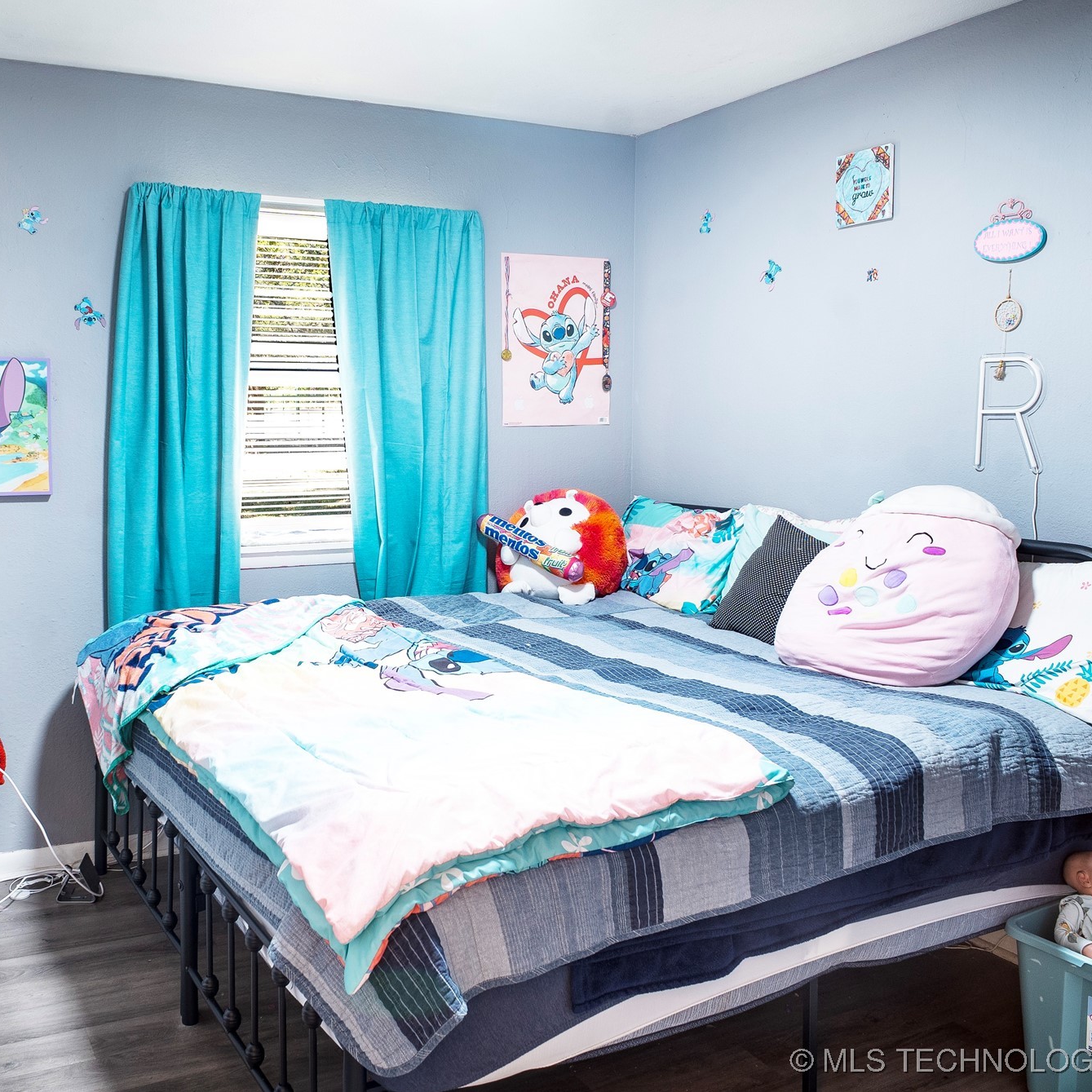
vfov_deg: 52.5
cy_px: 539
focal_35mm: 31
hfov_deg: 52.2
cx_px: 434
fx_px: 1106
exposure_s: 1/160
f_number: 8
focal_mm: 16
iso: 400
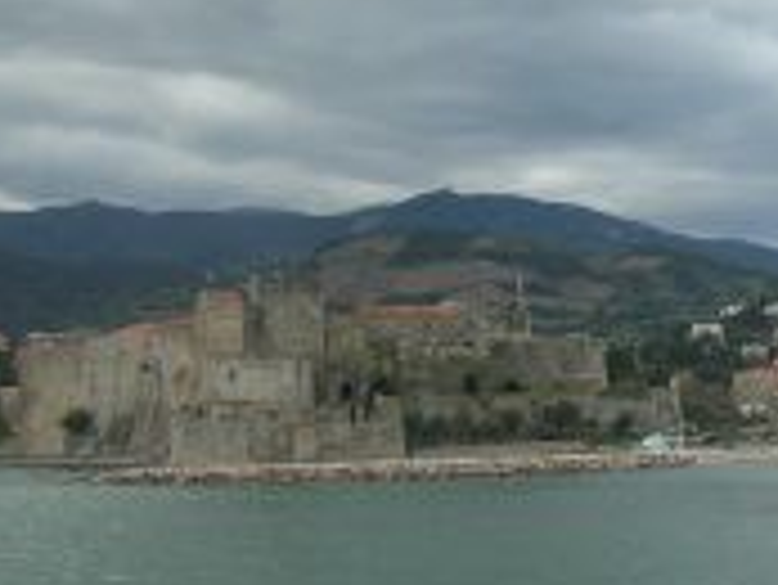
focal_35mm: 77
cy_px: 340
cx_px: 742
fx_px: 1732
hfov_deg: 24.4
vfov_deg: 19.1
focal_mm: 5.8
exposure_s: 1/196
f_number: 5.6
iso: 71
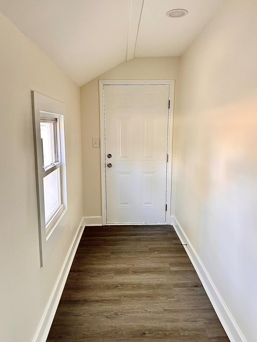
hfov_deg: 51.4
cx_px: 131
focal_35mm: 27
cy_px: 180
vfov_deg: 65.3
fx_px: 267
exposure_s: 1/60
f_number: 1.78
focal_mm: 6.86
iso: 125
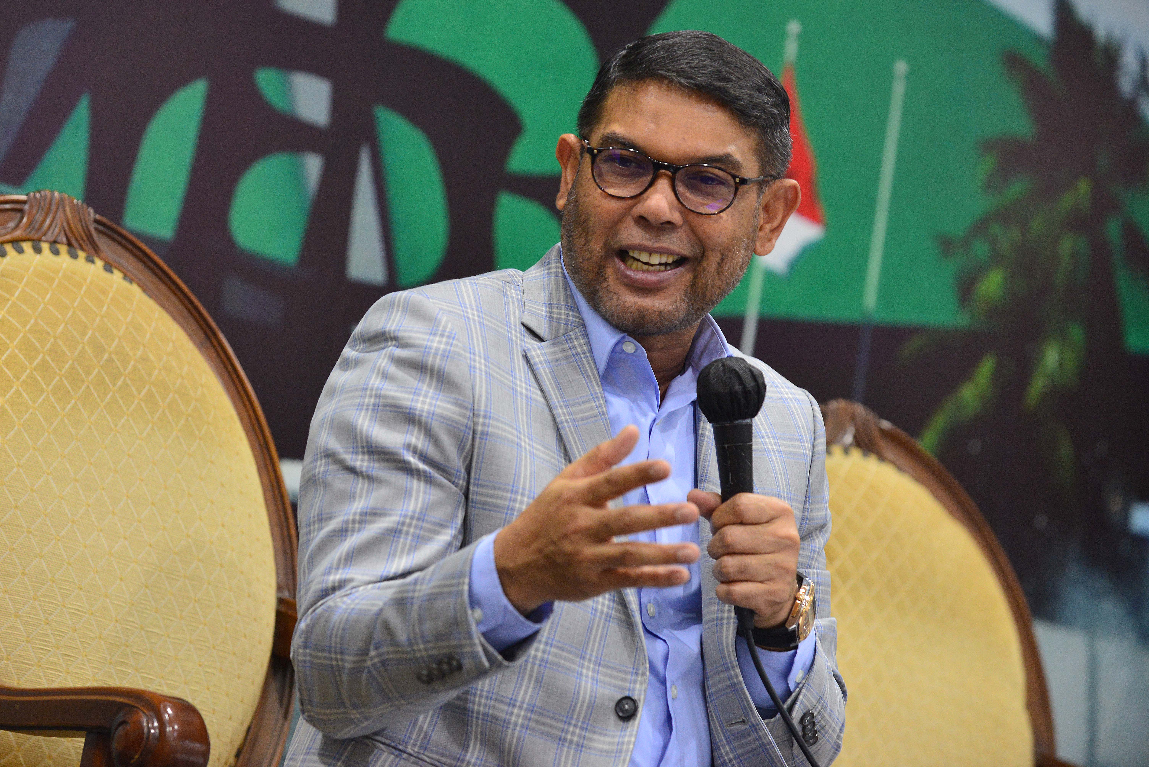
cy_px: 384
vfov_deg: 9.5
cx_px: 574
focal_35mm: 145
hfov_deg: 14.1
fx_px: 4629
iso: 2000
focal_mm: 145
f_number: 4
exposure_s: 1/100
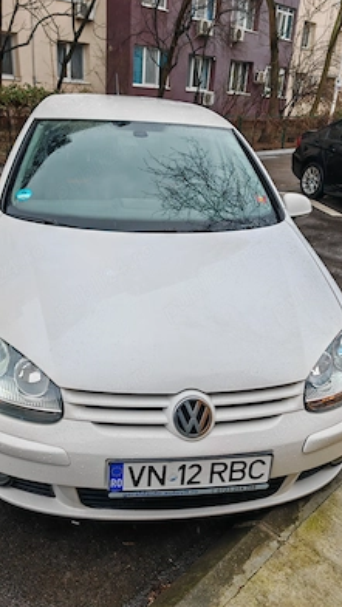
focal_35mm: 30
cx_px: 158
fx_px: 483
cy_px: 307
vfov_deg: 64.3
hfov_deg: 39.0
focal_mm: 7.62
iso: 64
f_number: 1.6
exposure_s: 1/370
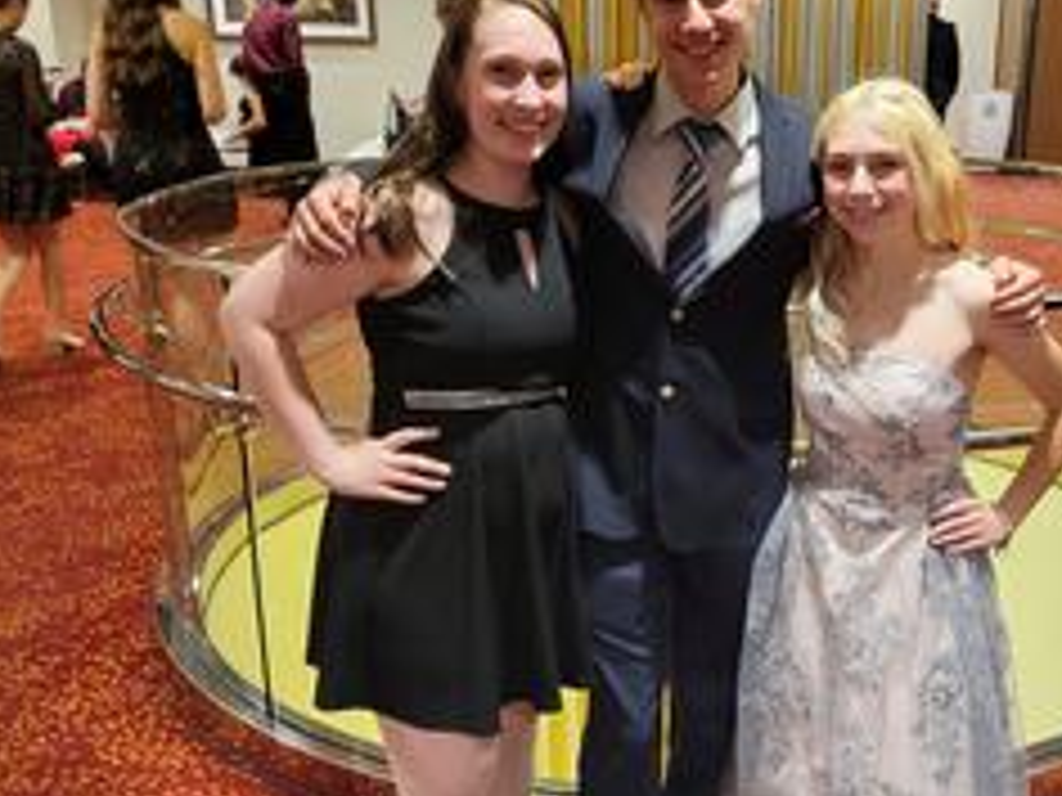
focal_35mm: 44
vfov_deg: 32.8
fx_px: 1350
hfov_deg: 41.9
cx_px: 774
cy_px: 481
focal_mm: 5.4
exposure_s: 1/40
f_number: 1.8
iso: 400
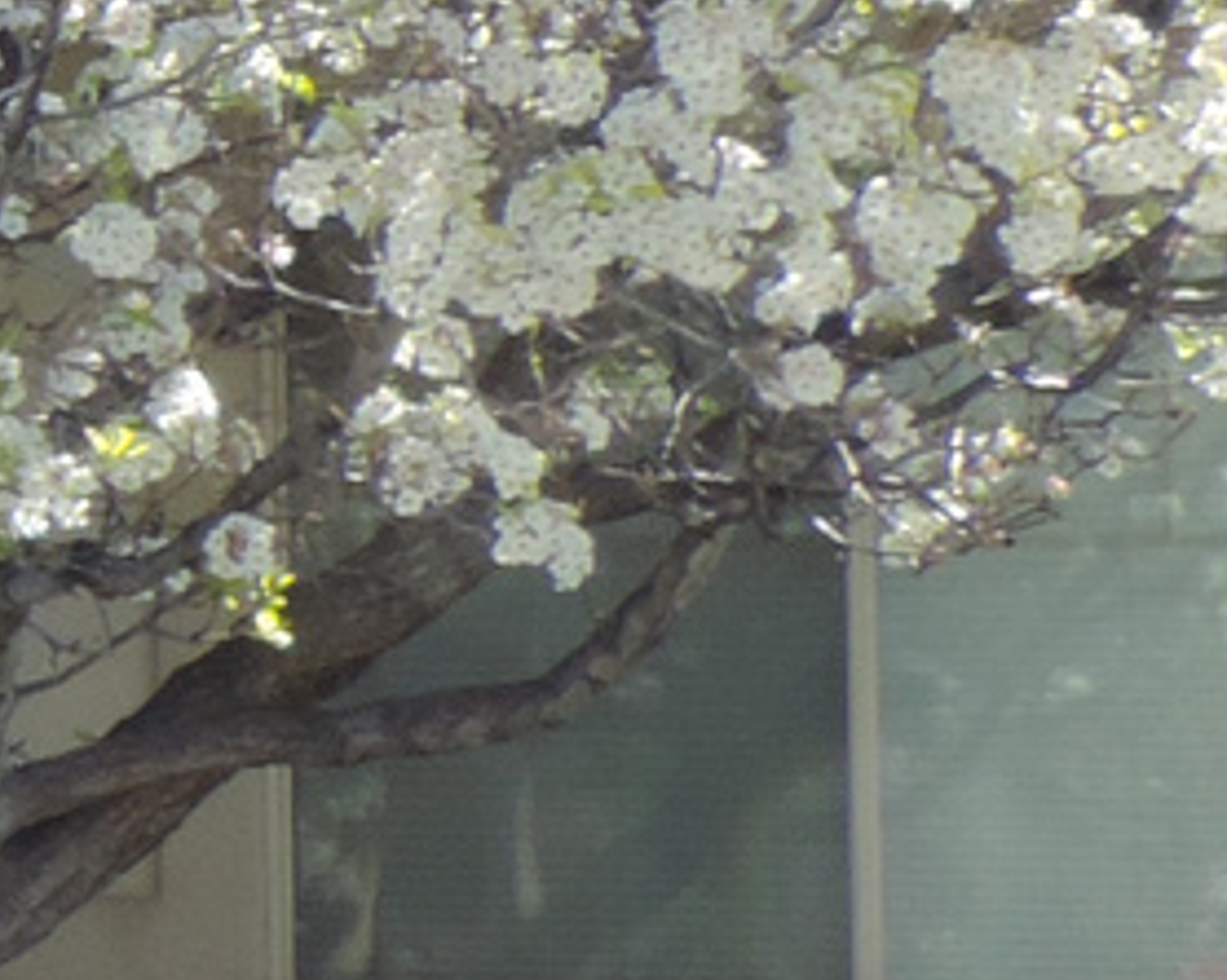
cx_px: -2922
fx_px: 9145
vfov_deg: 6.1
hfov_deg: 6.7
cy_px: 62
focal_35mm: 252
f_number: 7.2
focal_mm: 6.2
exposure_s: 1/60
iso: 80
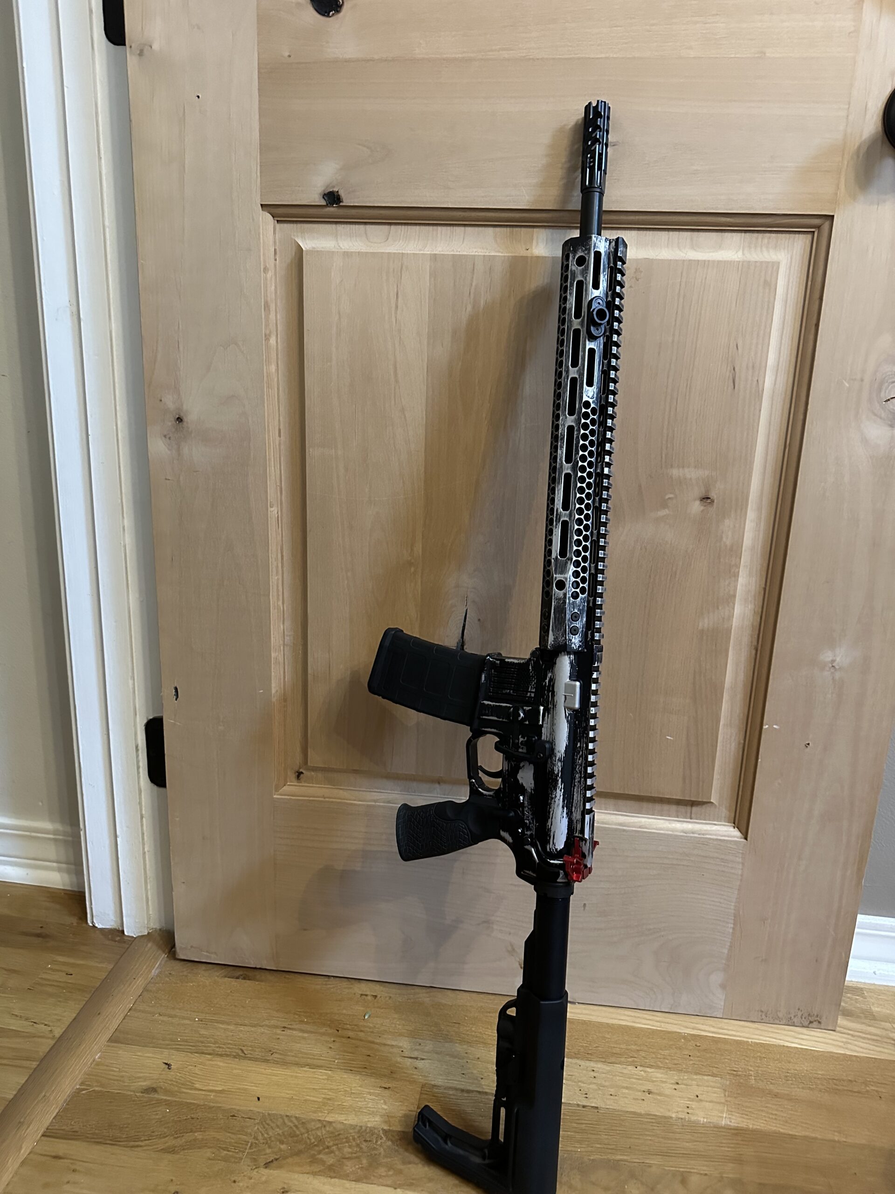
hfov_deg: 56.8
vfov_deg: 71.6
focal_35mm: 24
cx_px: 448
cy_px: 597
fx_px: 827
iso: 1000
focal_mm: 6.86
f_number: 1.78
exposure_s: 1/40
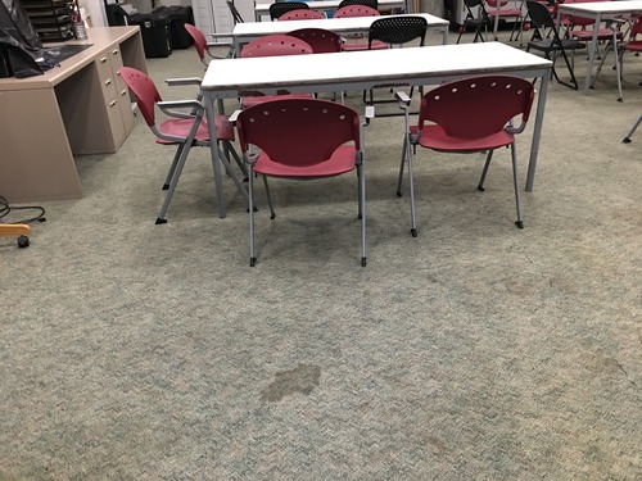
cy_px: 240
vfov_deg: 48.2
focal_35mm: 29
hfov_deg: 61.7
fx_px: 538
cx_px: 321
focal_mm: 4.15
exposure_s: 1/15
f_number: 2.2
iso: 100
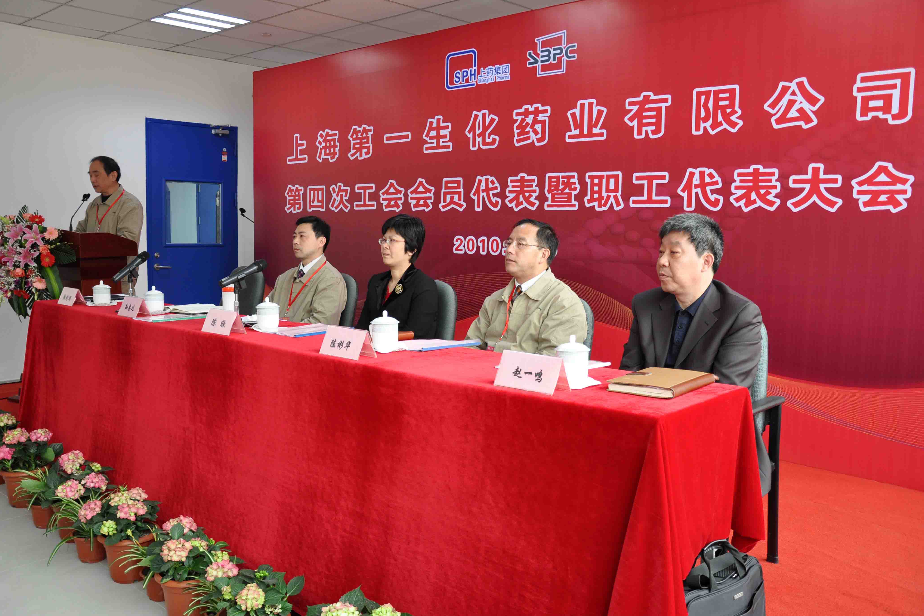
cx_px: 467
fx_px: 719
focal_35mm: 28
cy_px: 306
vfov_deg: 46.4
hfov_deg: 65.5
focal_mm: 18
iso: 320
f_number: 3.5
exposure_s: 1/30
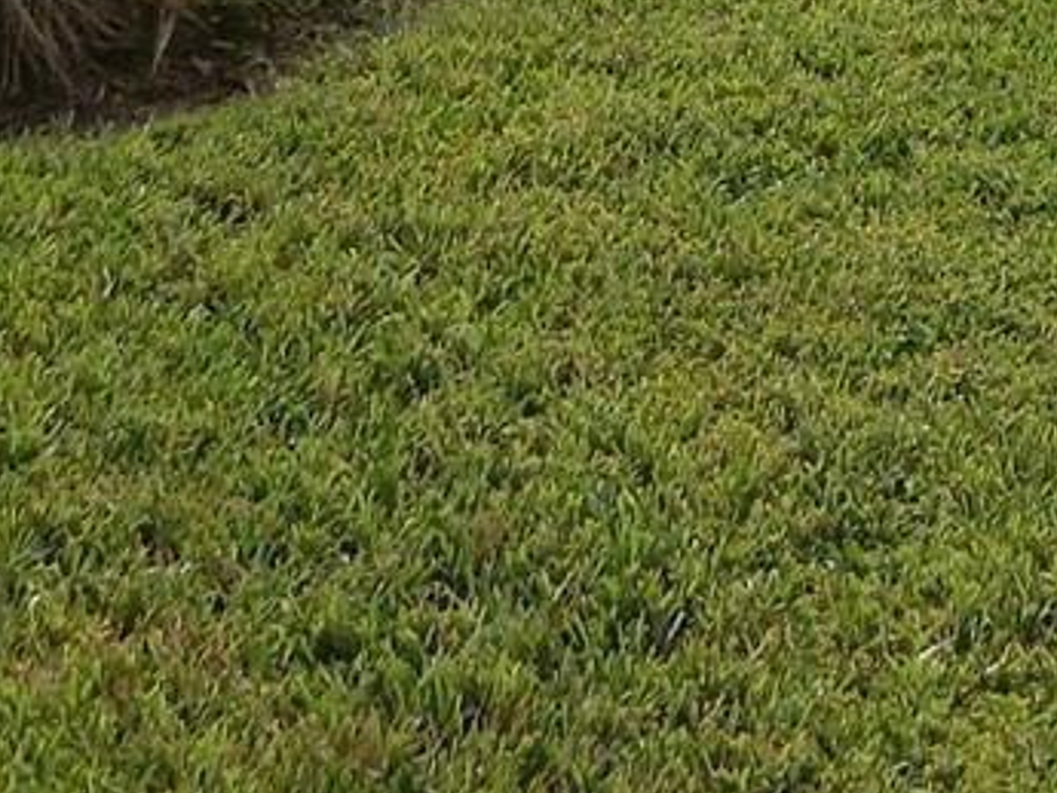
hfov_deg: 16.6
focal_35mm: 116
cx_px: 1060
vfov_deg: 11.9
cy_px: -603
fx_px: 3543
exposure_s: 1/1000
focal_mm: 4.5
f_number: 3.7
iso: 125
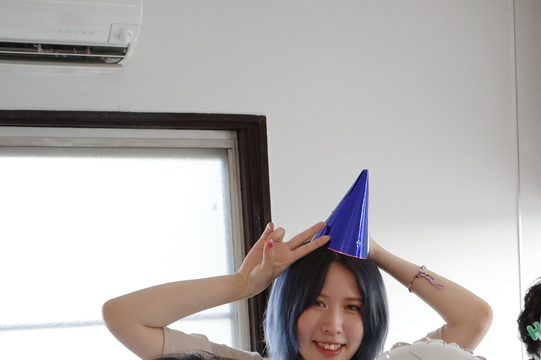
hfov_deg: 22.6
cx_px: 622
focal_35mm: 84
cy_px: 446
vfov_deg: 15.6
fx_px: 1262
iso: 800
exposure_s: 1/160
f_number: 3.2
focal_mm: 18.3
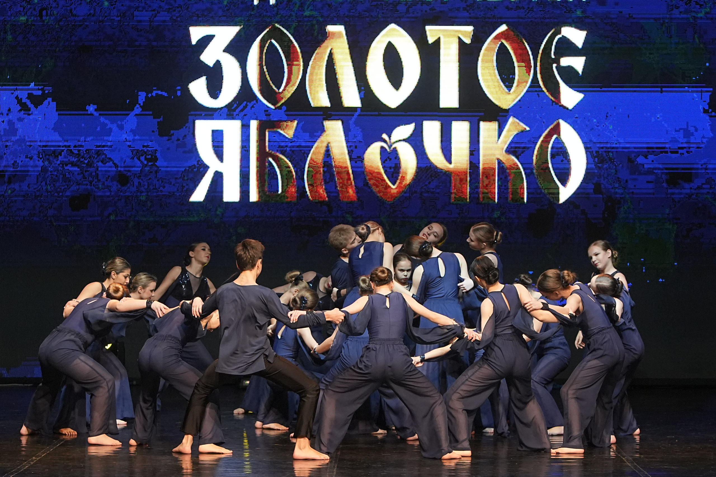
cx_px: 358
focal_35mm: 142
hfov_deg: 14.4
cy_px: 238
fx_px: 2824
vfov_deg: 9.7
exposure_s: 1/400
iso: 4000
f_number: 4
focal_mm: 95
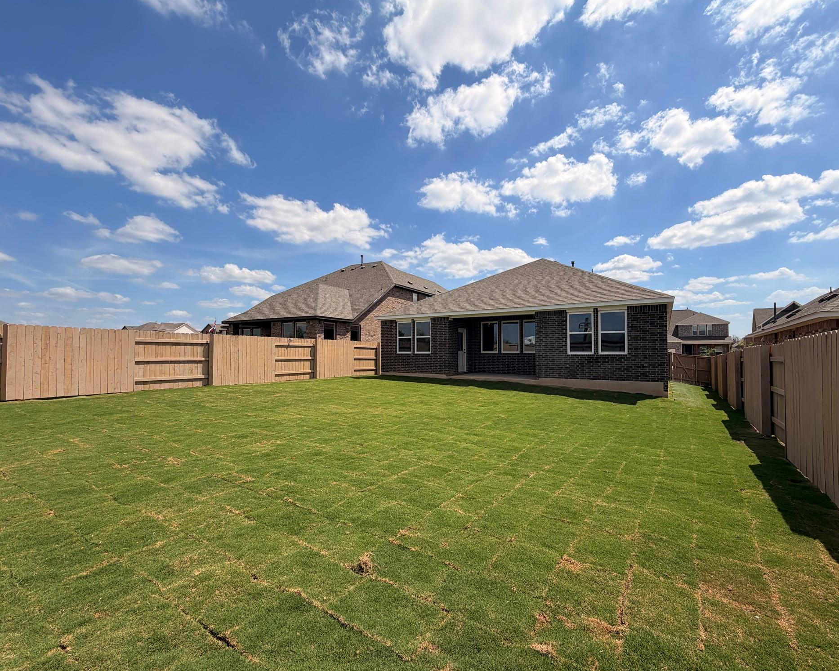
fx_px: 372
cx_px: 446
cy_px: 341
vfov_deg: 84.0
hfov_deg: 96.7
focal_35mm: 15
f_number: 2.2
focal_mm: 2.22
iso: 20
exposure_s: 1/1339
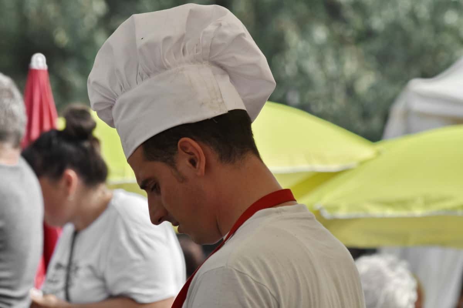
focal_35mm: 330
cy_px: 154
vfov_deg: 4.2
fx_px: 4244
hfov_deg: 6.2
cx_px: 232
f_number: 10
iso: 125
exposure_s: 1/400
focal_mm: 220
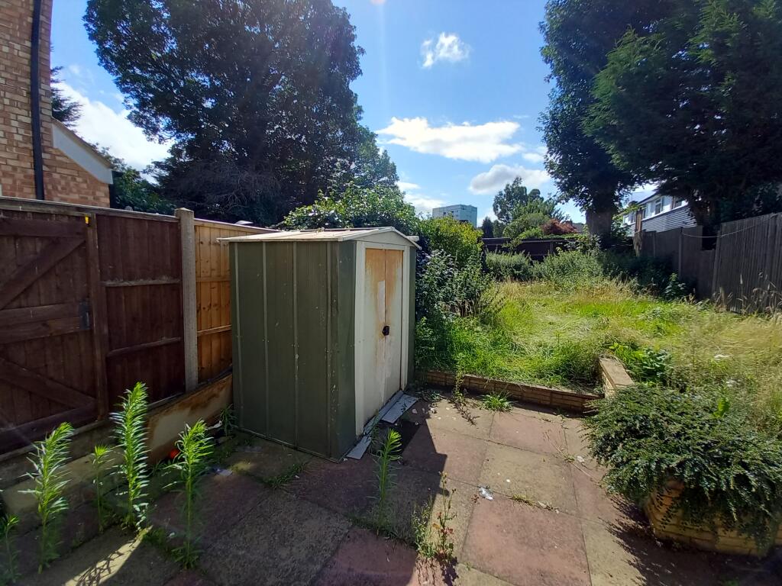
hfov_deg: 106.2
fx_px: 294
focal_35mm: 13
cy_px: 293
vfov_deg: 89.9
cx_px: 391
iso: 50
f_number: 2.2
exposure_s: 1/576
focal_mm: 1.13
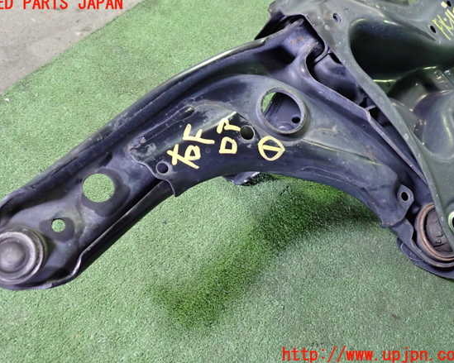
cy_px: 179
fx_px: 430
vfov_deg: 45.8
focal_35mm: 32
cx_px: 221
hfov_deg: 55.7
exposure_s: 1/30
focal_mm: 5.4
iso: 640
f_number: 2.3
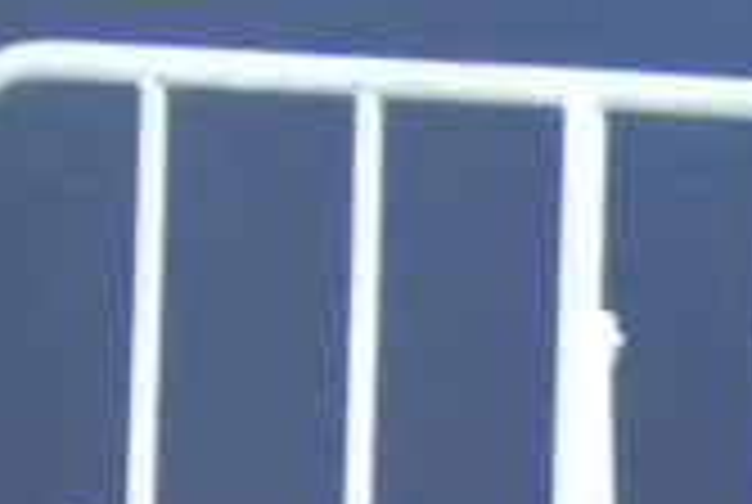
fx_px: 45032
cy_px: -1166
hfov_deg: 1.0
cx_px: -982
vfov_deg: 0.6
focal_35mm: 2152
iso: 5000
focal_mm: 200
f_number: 5.6
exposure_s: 1/320
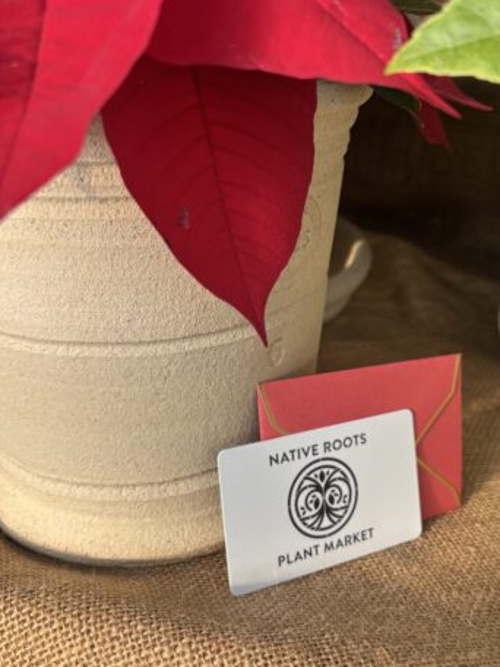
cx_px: 351
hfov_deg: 37.1
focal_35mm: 38
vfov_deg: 48.9
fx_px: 732
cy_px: 305
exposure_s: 1/630
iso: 50
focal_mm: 5.96
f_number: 1.6
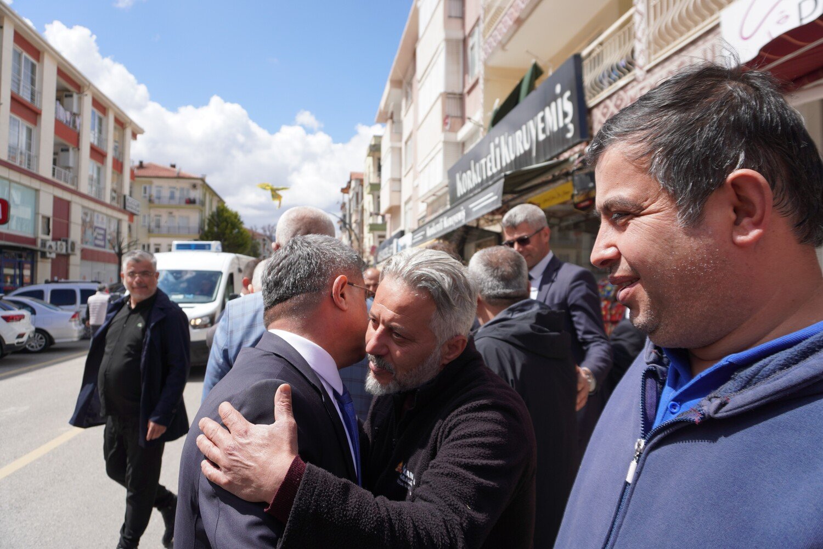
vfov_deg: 53.1
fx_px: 549
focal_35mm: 24
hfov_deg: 73.7
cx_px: 412
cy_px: 274
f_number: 4.5
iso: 100
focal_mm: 16
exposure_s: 1/640
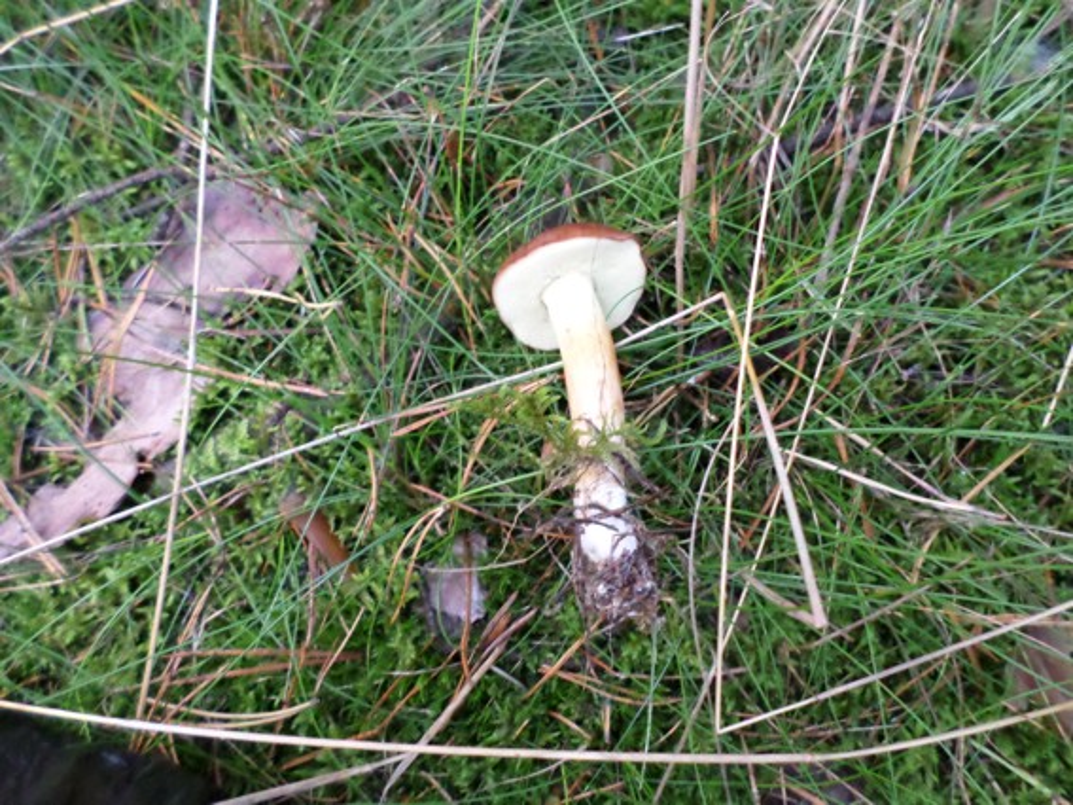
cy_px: 402
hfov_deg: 69.4
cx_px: 536
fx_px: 775
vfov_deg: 54.9
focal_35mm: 25
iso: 480
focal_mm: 4.5
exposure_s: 1/30
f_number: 2.5
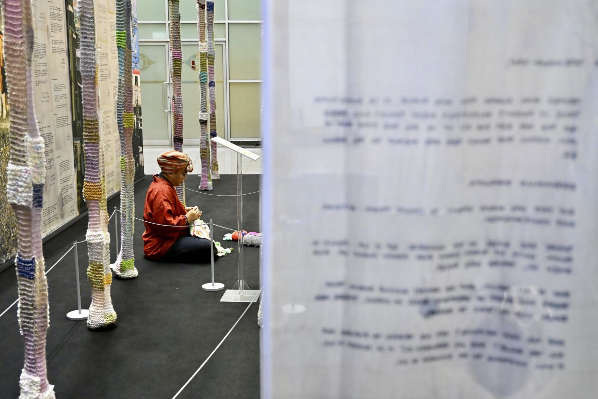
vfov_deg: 31.9
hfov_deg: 46.4
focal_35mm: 42
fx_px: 697
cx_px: 299
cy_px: 200
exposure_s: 1/200
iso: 5600
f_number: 4
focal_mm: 42
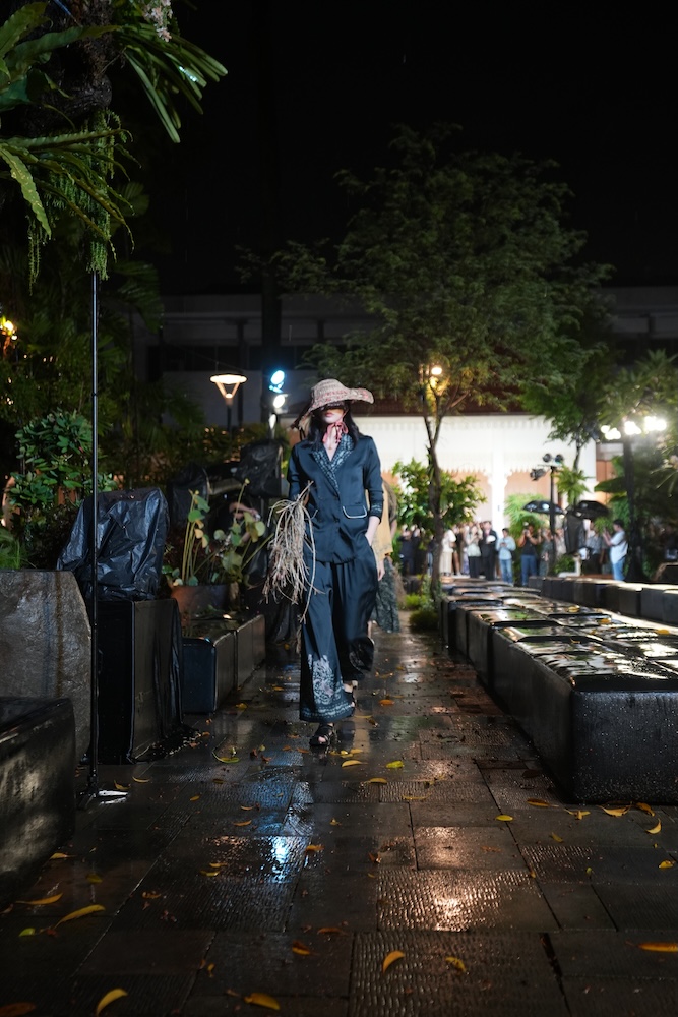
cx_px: 339
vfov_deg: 54.4
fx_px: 988
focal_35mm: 35
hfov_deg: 37.9
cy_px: 508
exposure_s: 1/160
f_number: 3.2
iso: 1600
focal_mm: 35
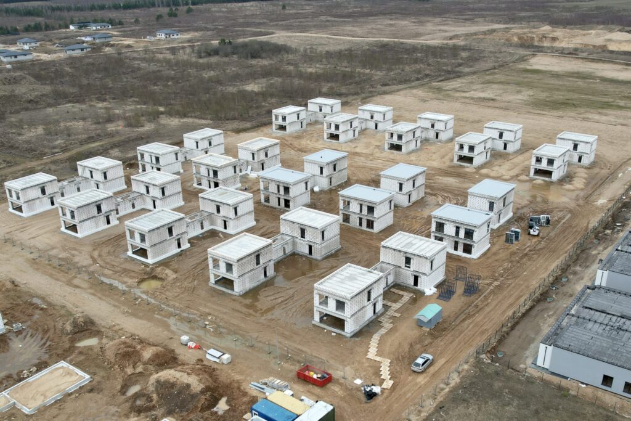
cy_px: 210
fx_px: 386
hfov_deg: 78.6
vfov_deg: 57.2
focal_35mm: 22
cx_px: 316
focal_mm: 8.38
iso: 100
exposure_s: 1/350
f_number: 2.8
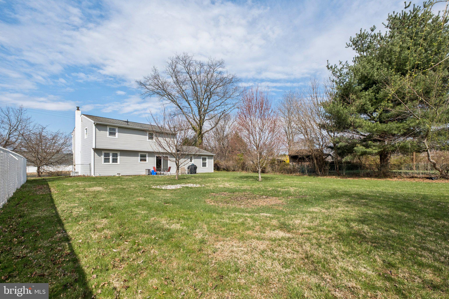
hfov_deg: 100.4
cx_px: 224
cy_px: 150
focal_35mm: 15
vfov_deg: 77.3
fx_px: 187
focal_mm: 10
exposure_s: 1/750
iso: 250
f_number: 8
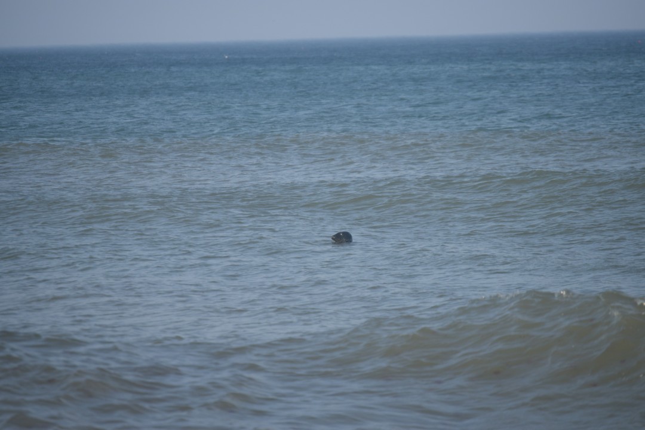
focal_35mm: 300
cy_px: 215
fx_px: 5375
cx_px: 322
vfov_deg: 4.6
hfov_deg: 6.9
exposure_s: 1/1000
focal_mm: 200
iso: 200
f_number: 5.6
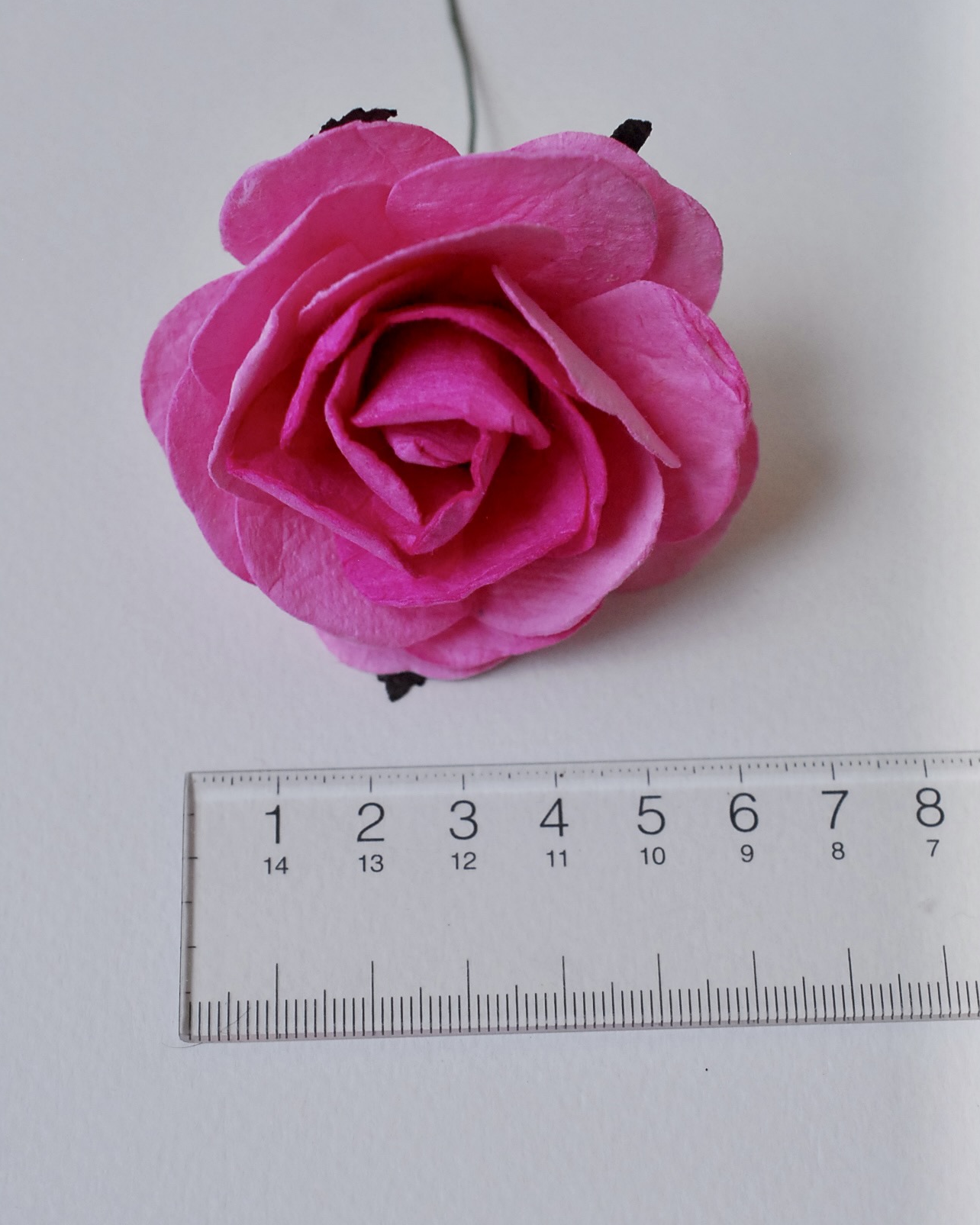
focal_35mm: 68
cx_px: 493
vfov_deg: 27.9
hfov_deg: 22.5
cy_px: 663
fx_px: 2465
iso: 640
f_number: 5.6
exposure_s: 1/160
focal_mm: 40
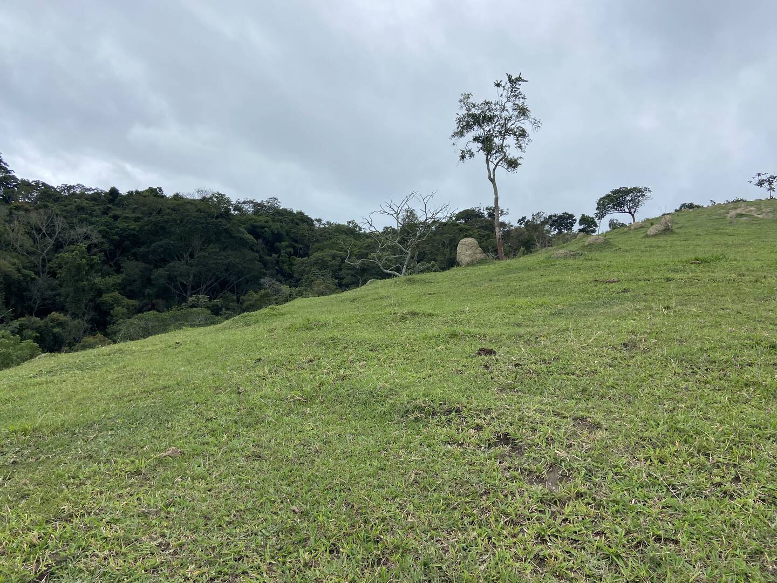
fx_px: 584
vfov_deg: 53.1
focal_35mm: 26
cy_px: 292
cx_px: 388
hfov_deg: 67.3
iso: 32
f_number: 1.8
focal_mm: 4.25
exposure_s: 1/1157
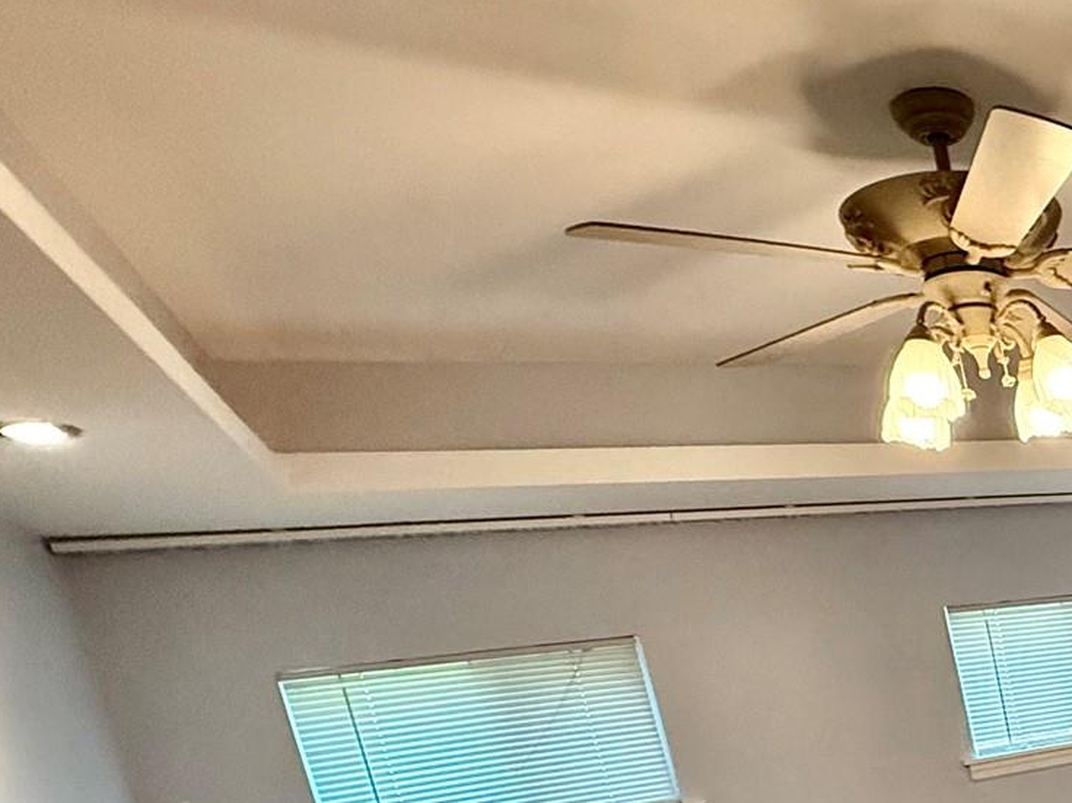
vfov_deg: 32.4
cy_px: 880
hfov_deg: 34.0
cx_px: 1403
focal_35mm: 39
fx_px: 1208
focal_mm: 2.22
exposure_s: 1/120
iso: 640
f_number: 2.2
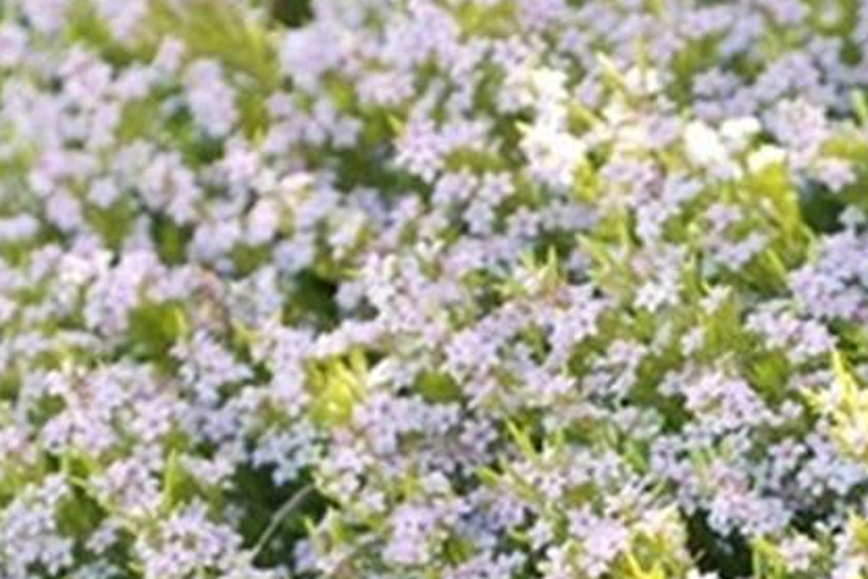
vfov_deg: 5.3
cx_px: 874
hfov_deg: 7.9
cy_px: 686
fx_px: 6244
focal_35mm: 259
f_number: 3.5
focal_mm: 60
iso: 250
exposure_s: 1/200
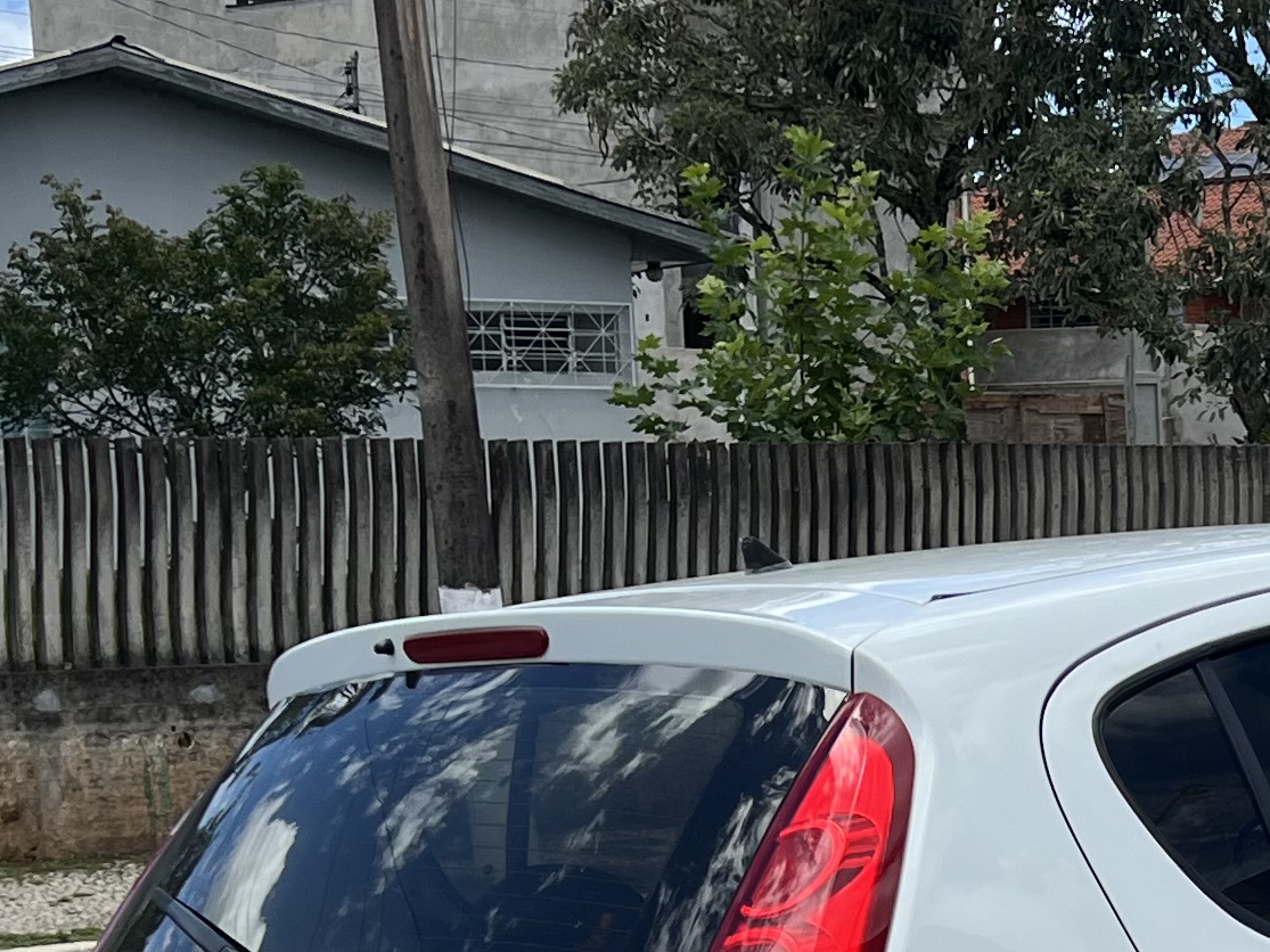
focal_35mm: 94
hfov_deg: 20.2
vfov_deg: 15.2
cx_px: 1298
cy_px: 1109
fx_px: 3448
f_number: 1.5
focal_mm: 5.7
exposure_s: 1/3077
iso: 50
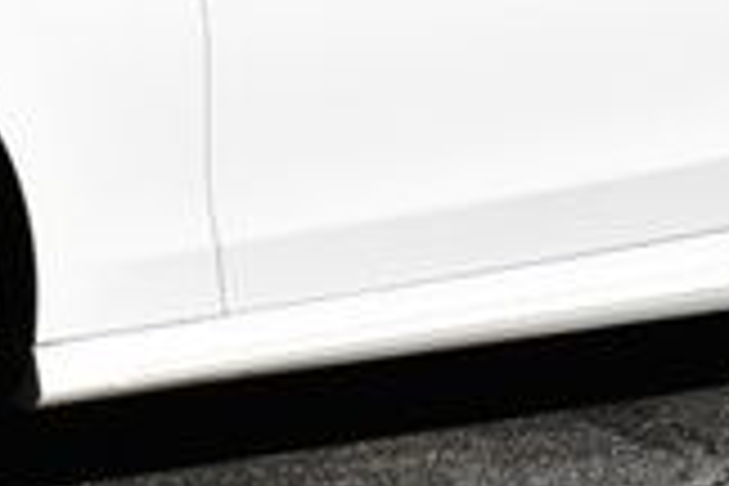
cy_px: -297
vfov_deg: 7.4
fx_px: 3685
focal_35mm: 182
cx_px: 72
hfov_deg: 11.2
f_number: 9
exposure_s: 1/320
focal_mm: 23
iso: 100
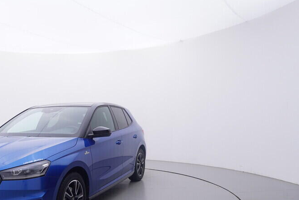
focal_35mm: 35
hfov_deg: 52.0
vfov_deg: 37.2
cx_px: 70
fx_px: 289
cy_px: 152
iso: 200
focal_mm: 15
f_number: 5
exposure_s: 1/80
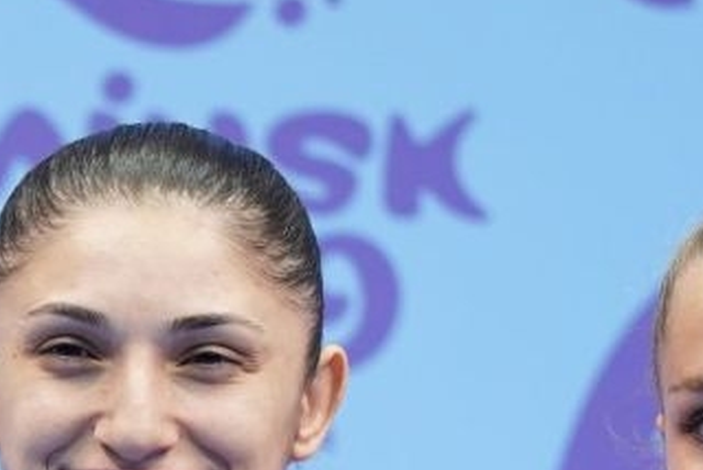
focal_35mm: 2247
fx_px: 43918
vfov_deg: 0.6
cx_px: -308
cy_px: 769
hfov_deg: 0.9
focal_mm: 400
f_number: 2.8
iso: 1000
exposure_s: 1/500
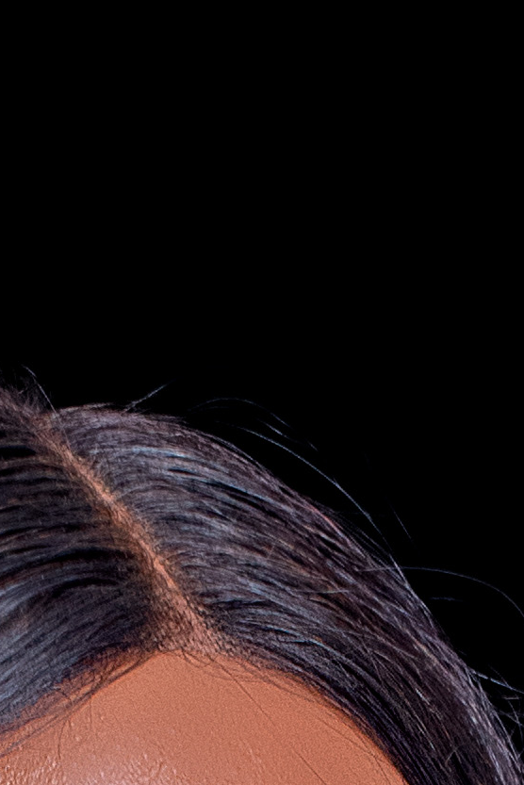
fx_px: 7875
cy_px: 2291
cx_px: 214
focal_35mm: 361
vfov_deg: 5.4
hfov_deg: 3.8
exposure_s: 1/160
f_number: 9
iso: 200
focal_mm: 50
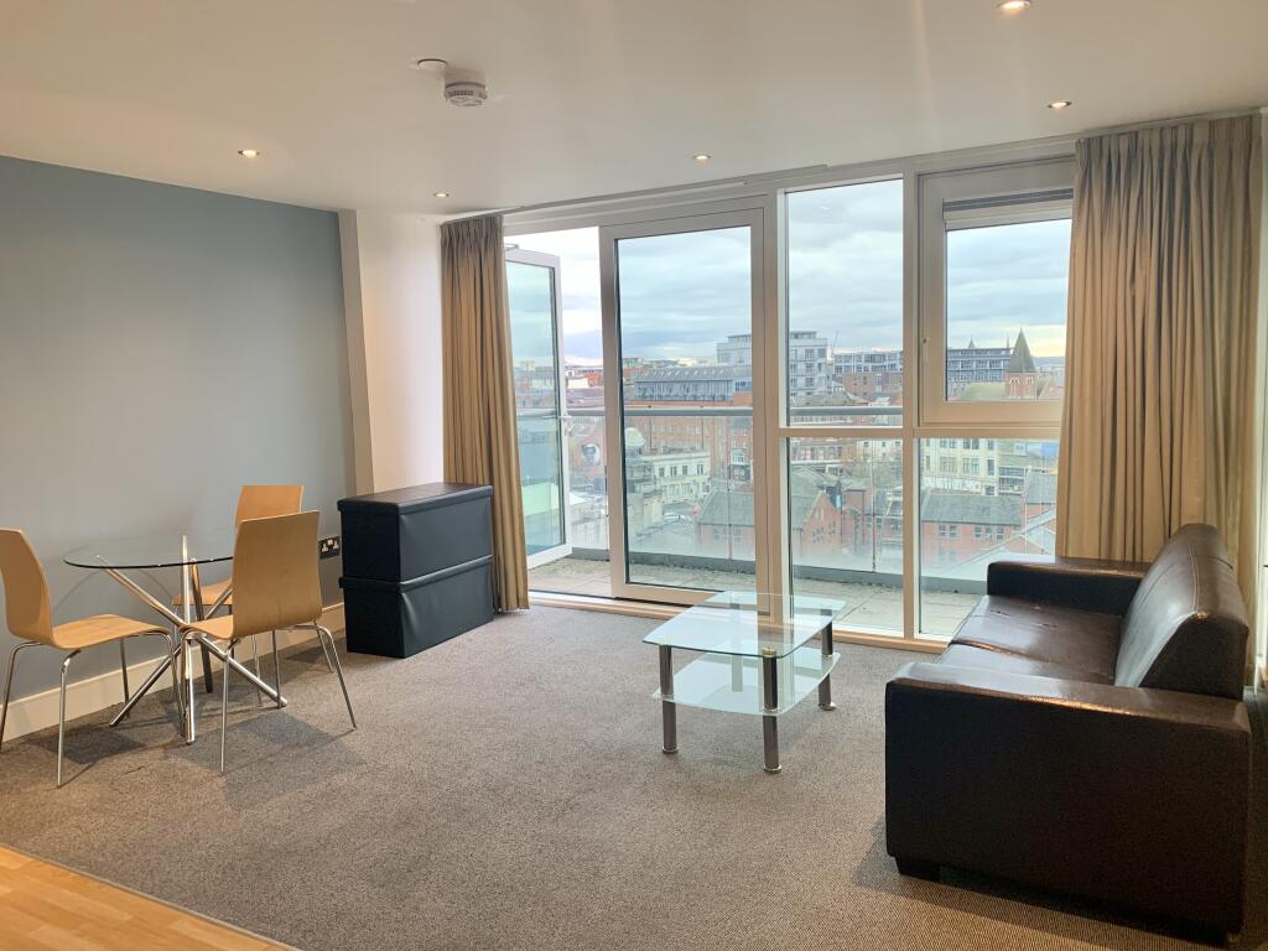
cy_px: 476
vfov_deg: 53.1
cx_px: 634
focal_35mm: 26
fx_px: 952
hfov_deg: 67.3
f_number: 1.8
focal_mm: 4.25
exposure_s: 1/50
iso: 64
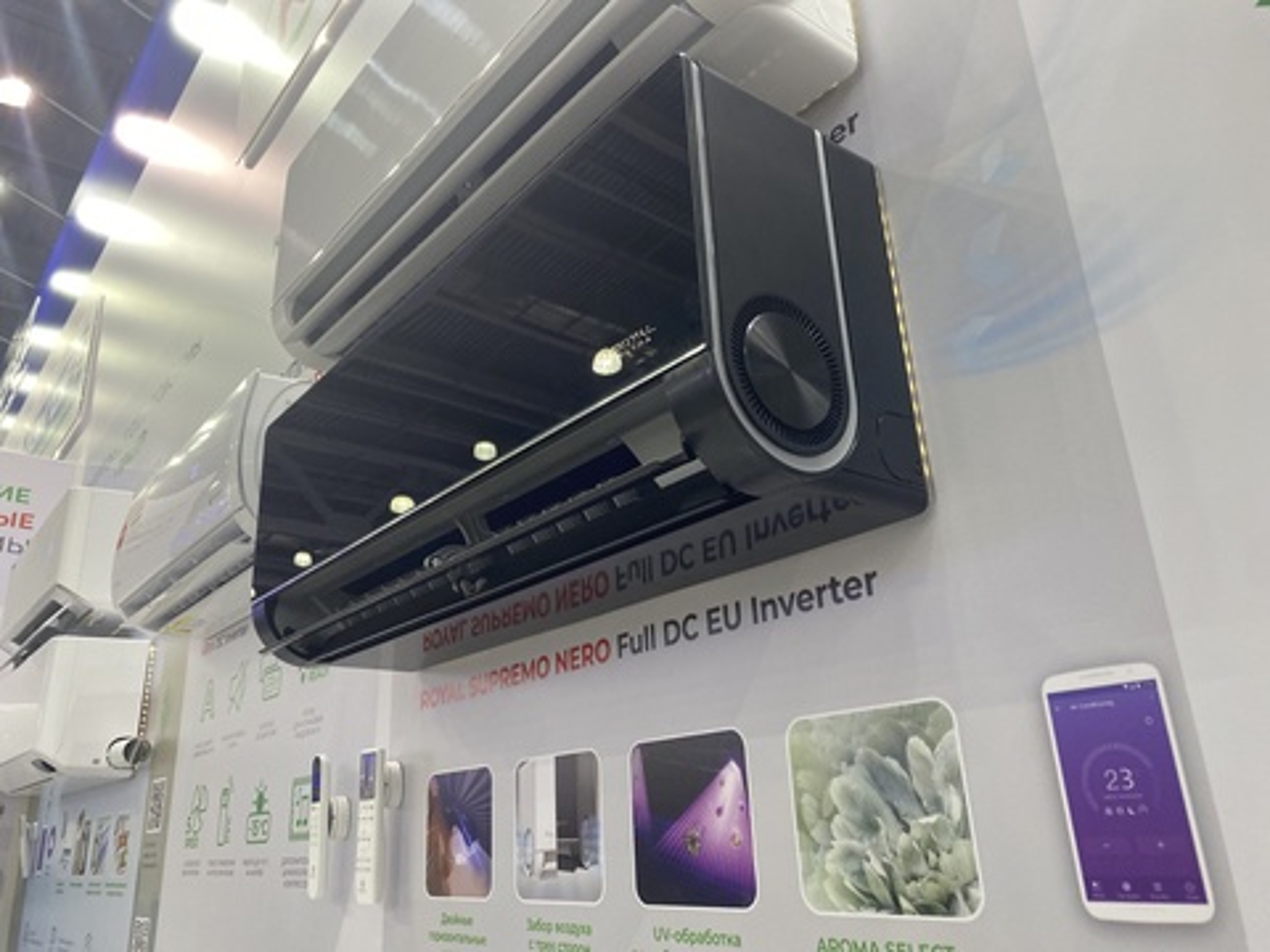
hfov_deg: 67.3
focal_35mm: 26
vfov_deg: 53.1
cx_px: 635
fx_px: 954
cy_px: 476
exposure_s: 1/100
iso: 125
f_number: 1.8
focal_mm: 4.25
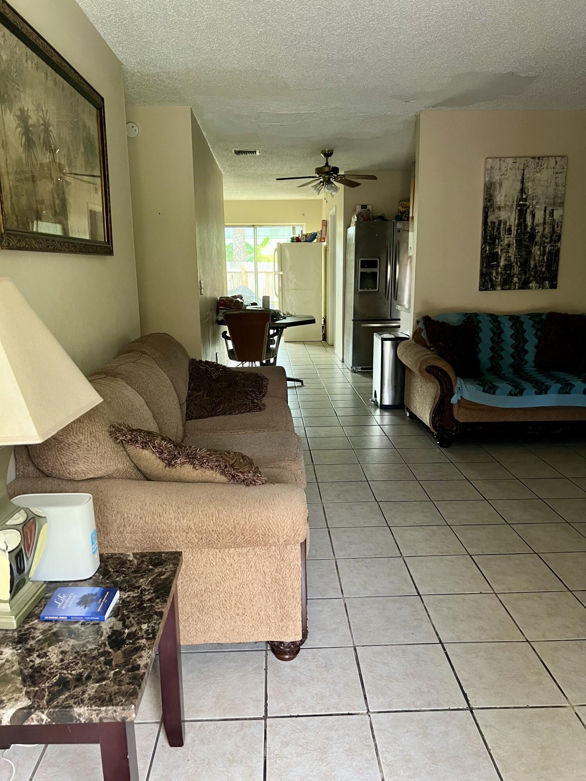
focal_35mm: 26
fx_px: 587
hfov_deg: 53.1
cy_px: 390
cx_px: 293
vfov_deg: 67.3
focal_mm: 5.7
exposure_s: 1/73
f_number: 1.5
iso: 125
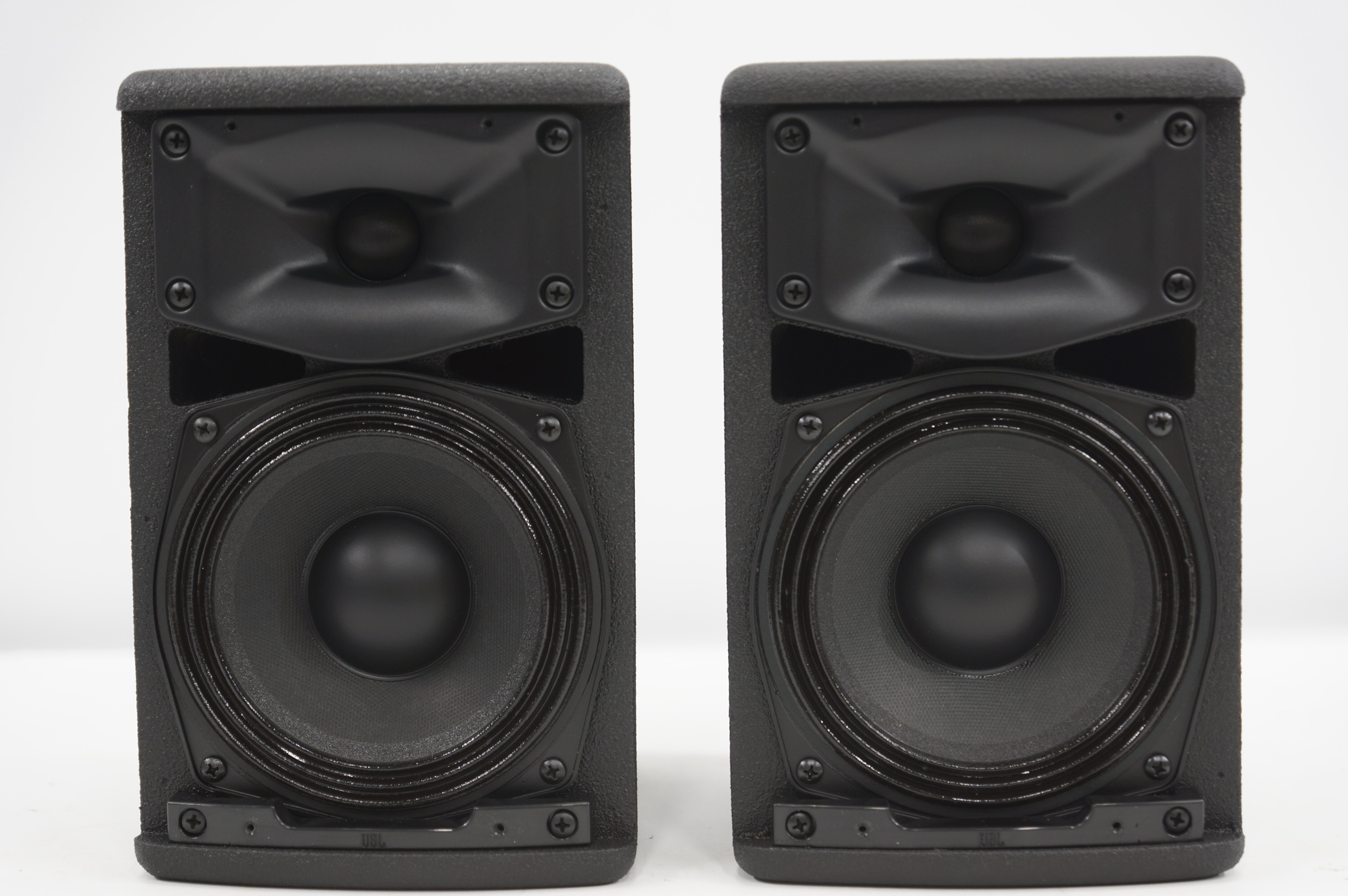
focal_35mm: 75
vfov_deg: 18.1
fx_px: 2806
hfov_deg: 27.0
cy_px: 448
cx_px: 674
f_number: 2.8
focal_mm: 50
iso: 100
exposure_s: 1/30
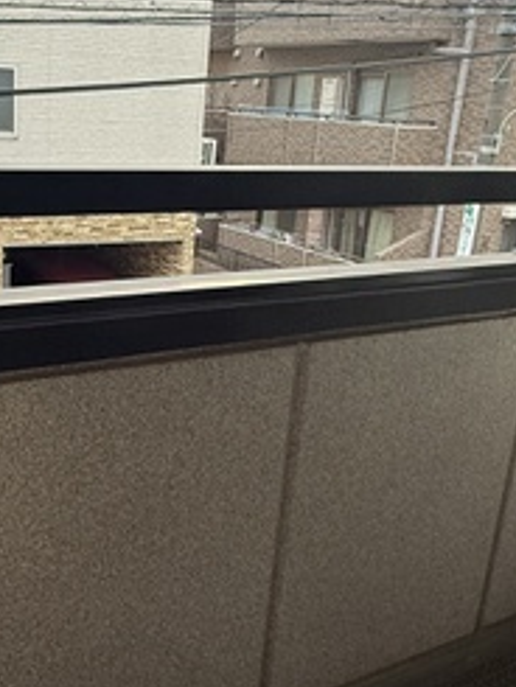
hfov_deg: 35.3
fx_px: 794
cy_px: 336
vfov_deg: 46.8
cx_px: 133
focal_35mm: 40
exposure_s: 1/99
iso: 200
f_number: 2.2
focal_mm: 2.22
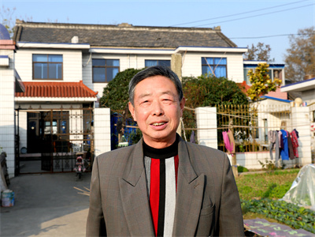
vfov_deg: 30.3
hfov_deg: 39.7
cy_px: 118
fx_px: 437
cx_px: 158
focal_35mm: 48
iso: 200
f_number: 5.6
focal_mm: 24
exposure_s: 1/400
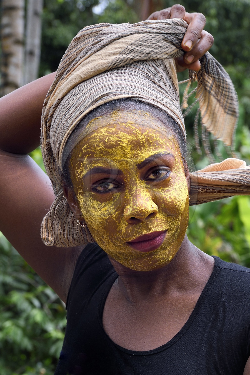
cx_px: 125
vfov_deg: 28.8
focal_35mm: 70
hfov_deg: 19.5
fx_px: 729
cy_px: 188
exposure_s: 1/250
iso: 400
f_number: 9
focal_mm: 70
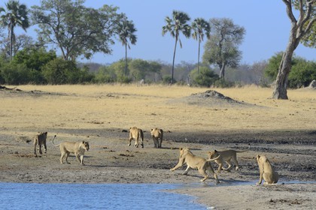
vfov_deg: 4.9
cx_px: 158
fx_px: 2458
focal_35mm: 280
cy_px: 105
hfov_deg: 7.4
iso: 400
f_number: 10
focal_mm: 280
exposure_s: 1/500
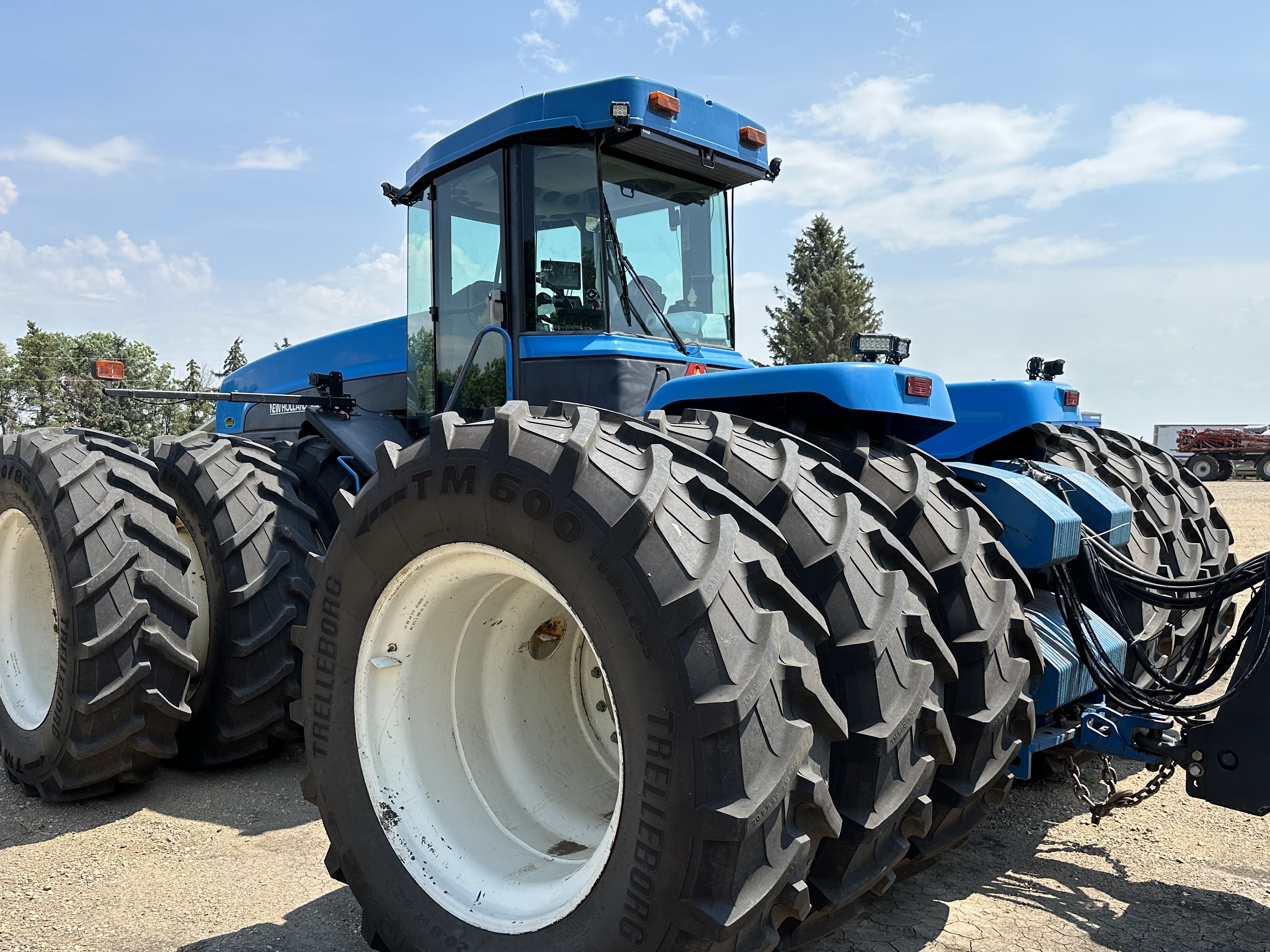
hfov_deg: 61.7
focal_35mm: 29
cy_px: 570
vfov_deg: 48.0
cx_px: 641
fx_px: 1064
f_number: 1.78
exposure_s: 1/3597
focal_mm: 6.86
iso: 80
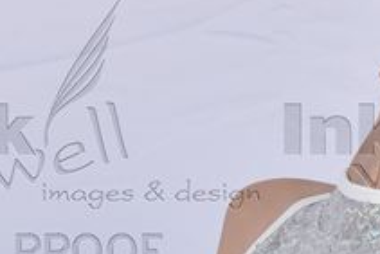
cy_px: 331
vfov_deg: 4.5
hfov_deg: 6.7
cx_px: 528
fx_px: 3200
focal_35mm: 303
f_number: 8
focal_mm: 58
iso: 250
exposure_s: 1/200
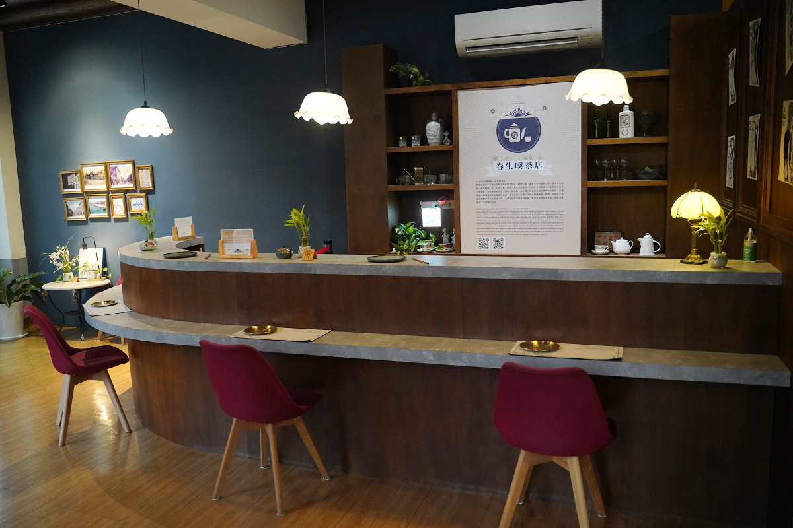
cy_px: 264
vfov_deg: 45.0
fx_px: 639
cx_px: 396
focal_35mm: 29
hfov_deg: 63.7
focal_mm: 29
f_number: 2.8
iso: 6400
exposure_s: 1/160
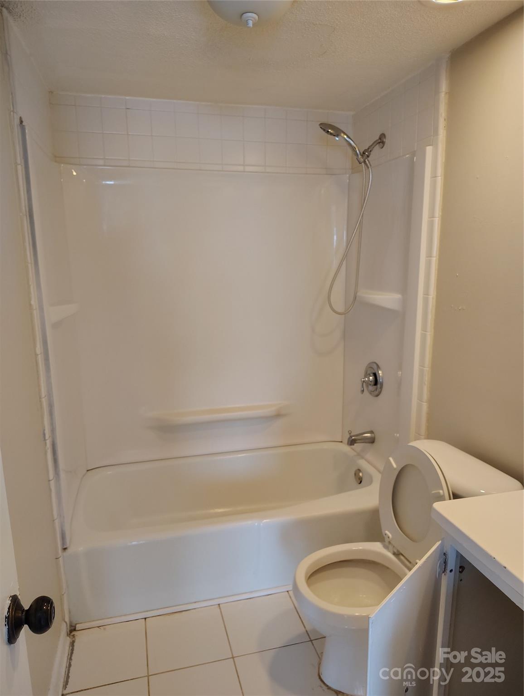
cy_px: 348
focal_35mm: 24
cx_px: 262
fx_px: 483
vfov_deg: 71.5
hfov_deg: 56.9
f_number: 1.8
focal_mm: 5.56
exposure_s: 1/40
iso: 1369
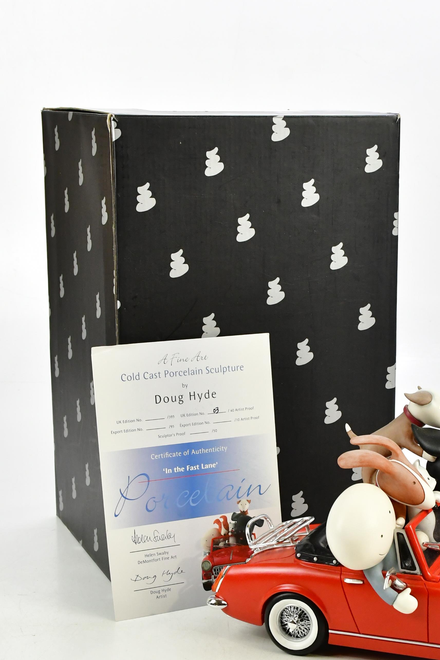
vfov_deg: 26.0
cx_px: 316
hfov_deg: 17.4
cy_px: 390
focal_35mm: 78
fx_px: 1430
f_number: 9
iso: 2000
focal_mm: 32
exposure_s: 1/125
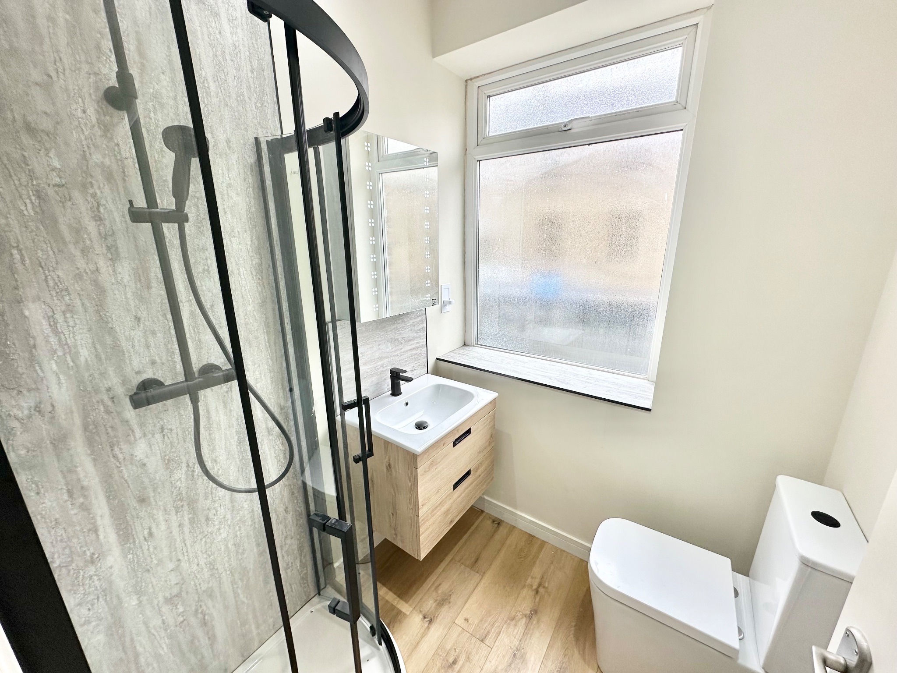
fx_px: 363
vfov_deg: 85.7
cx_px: 448
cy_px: 336
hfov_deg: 102.1
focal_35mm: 14
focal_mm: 2.22
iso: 40
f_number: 2.2
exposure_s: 1/123
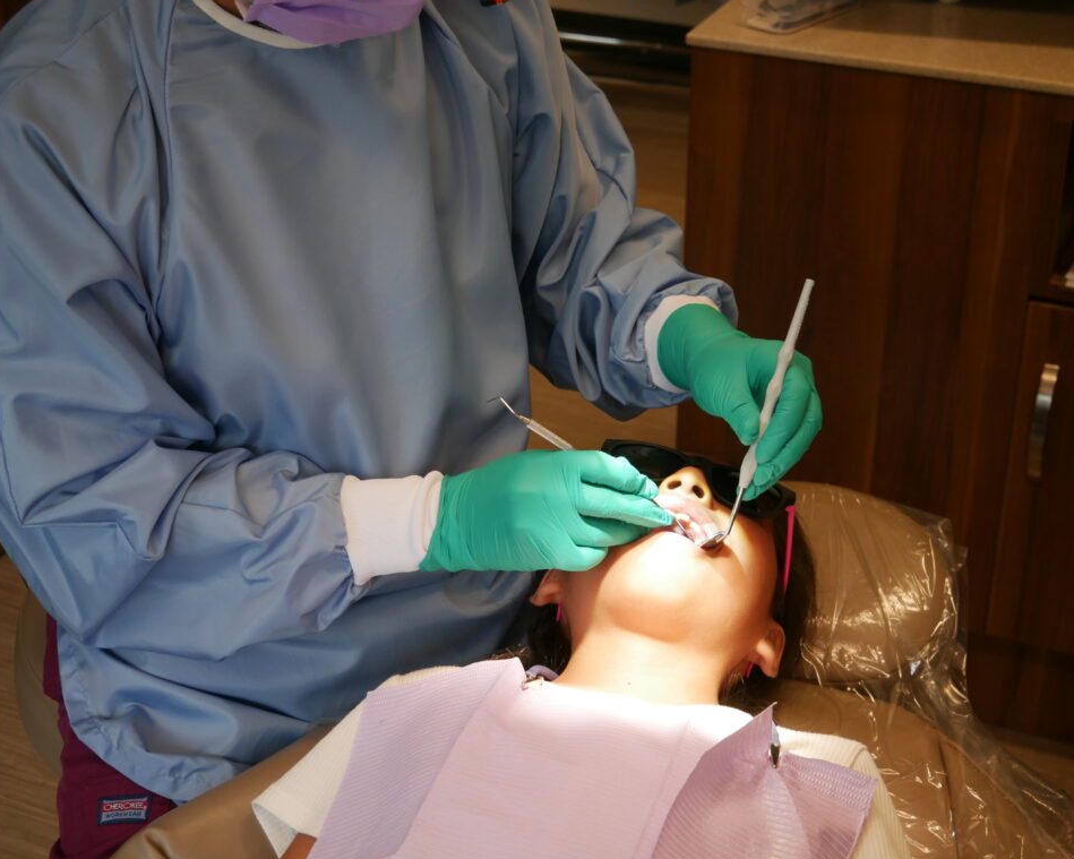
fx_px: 1875
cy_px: 427
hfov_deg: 32.0
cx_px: 514
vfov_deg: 25.8
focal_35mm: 59
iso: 400
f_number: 4.7
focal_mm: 28
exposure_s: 1/60
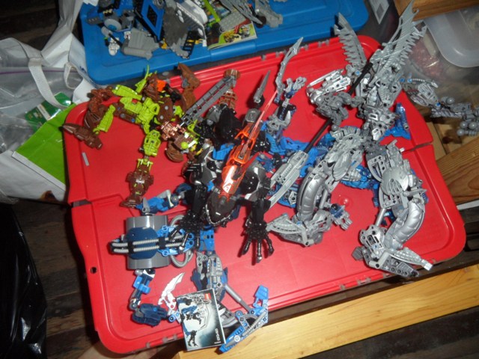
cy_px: 180
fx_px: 332
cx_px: 240
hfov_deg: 71.6
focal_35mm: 24
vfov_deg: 56.8
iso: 160
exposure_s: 1/10
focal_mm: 4.1
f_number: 8.2
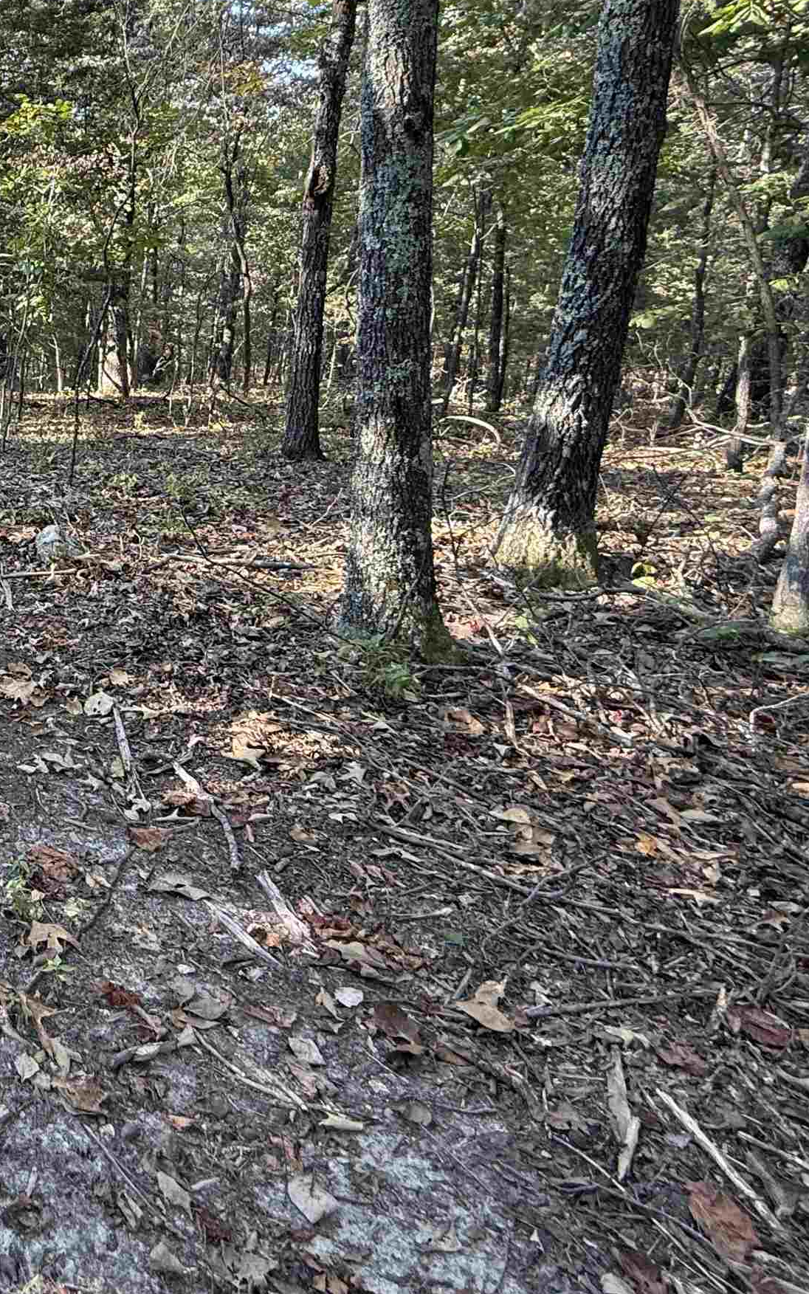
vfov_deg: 69.3
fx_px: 917
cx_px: -217
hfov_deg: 34.9
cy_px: 486
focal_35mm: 26
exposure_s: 1/99
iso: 125
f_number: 2.2
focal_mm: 2.22
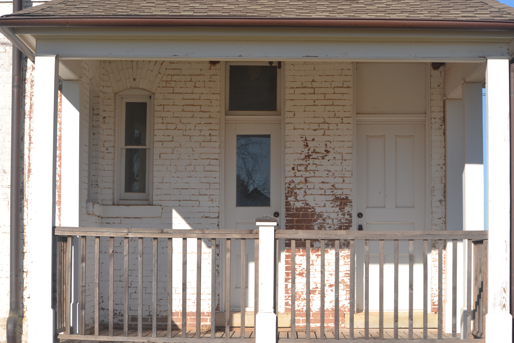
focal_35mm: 82
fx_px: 1178
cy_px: 172
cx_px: 257
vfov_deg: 16.6
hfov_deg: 24.6
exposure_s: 1/200
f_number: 10
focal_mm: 55
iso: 100
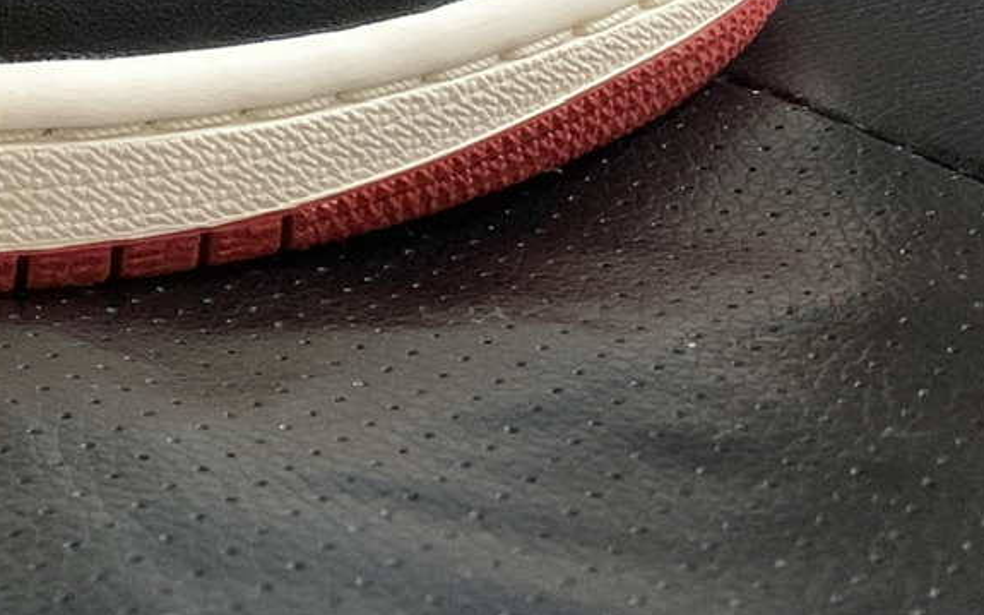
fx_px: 2466
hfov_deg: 19.1
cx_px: -594
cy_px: -433
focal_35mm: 92
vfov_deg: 13.1
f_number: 1.8
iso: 640
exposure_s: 1/30
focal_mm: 4.25
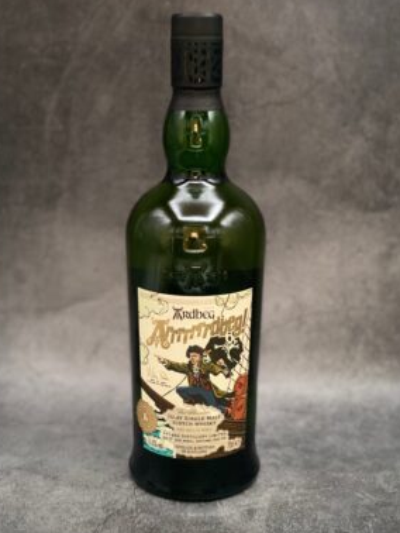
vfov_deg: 34.9
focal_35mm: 55
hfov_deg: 26.6
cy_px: 266
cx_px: 192
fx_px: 846
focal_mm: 6
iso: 500
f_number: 2
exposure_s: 1/14
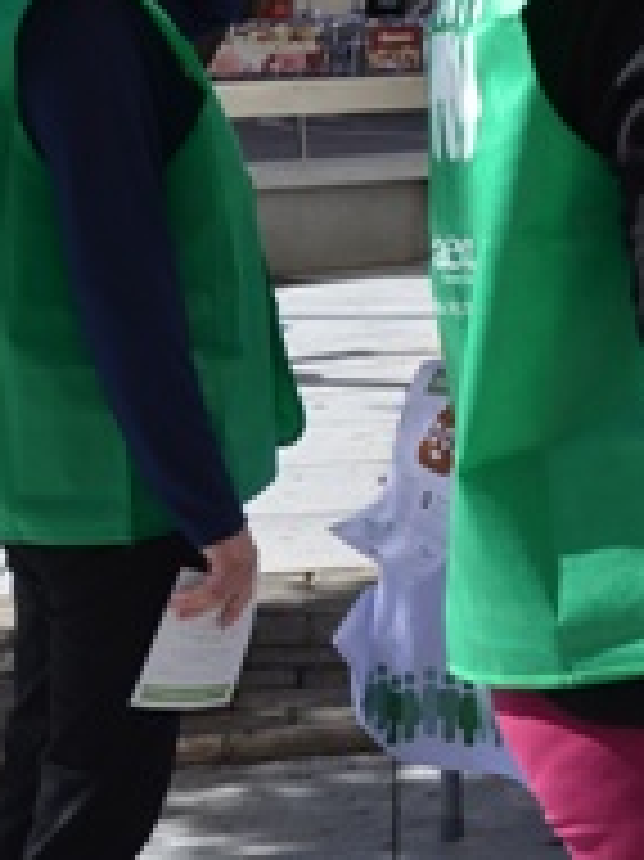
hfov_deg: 12.2
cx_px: 1320
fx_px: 2632
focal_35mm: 106
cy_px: 135
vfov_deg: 18.3
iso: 140
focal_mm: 22
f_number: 8
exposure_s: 1/250
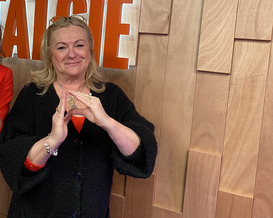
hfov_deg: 41.1
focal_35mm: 44
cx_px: 76
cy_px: 74
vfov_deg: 33.9
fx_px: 355
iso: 160
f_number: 1.8
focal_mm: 4.25
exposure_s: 1/54
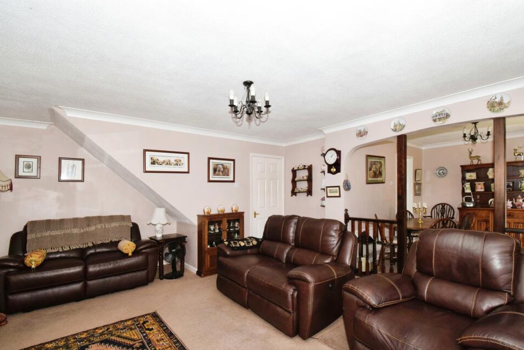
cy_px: 183
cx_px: 277
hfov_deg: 96.6
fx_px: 233
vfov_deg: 73.7
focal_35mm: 16
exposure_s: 1/60
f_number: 14
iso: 1000
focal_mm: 10
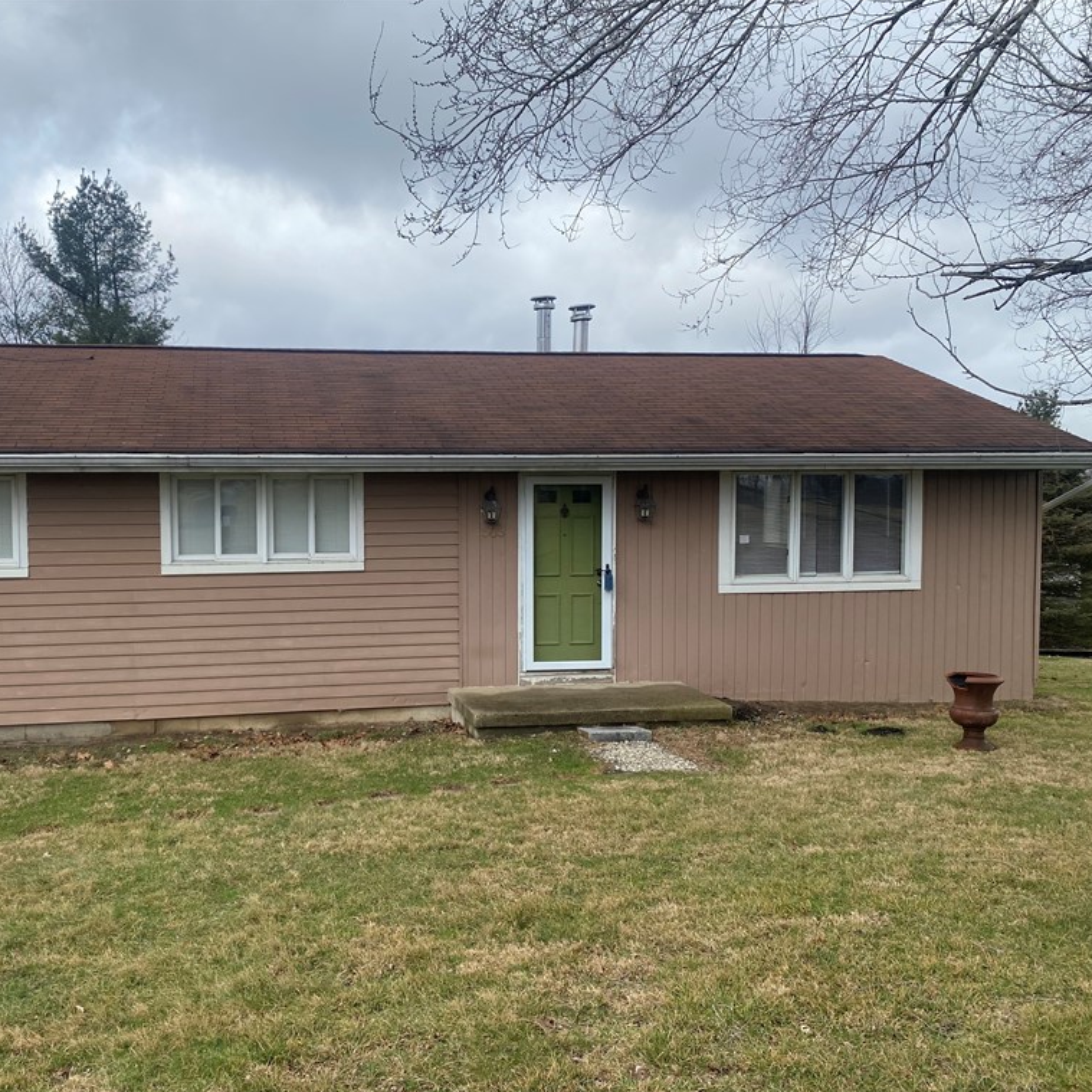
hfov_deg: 51.9
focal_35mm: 31
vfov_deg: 52.5
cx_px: 406
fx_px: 1106
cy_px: 550
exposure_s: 1/871
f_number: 1.8
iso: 32
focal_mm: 4.25
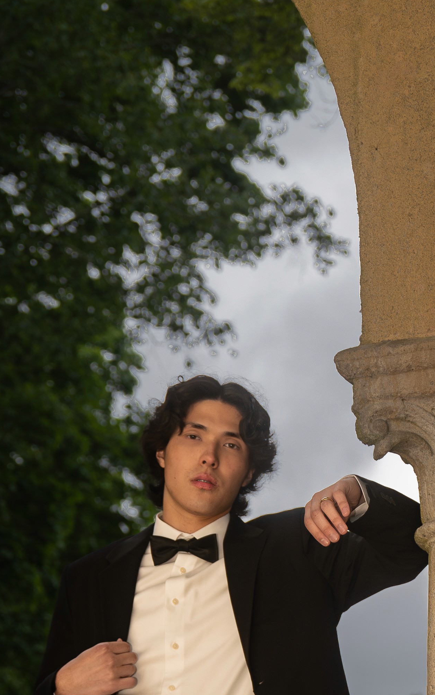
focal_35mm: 107
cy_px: 690
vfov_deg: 18.9
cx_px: 438
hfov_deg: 12.1
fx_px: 2030
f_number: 2.8
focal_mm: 35
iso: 500
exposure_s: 1/250
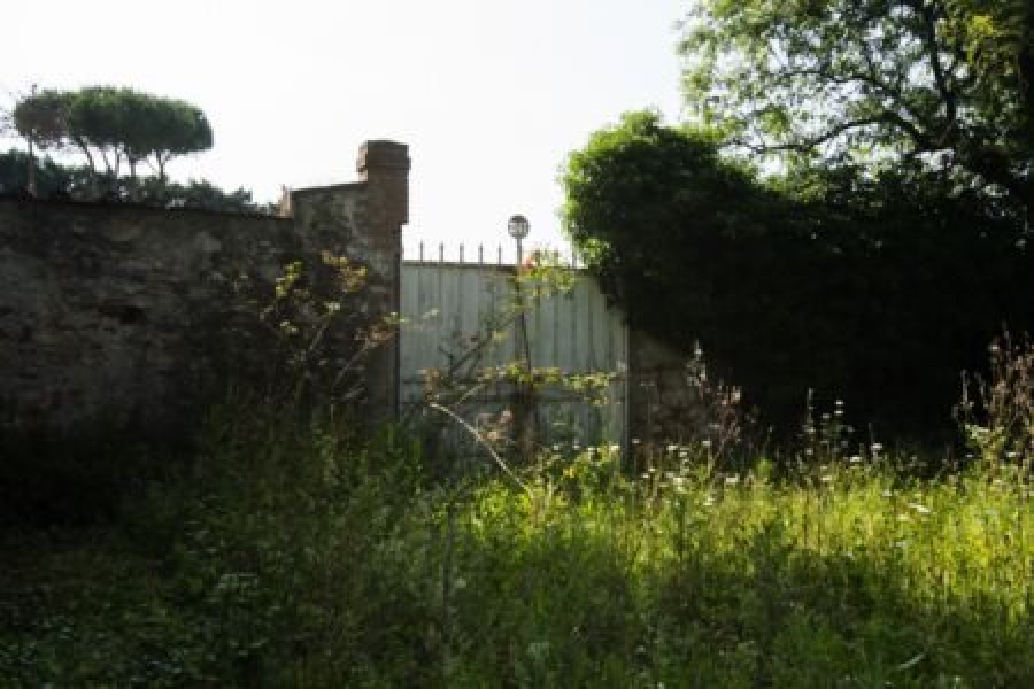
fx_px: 1005
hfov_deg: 54.4
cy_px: 344
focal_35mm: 35
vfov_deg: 37.9
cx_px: 517
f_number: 18
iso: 100
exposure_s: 1/20
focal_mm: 35
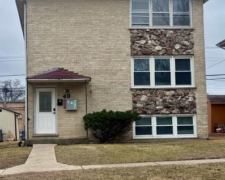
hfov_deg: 31.9
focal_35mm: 59
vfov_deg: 25.8
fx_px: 393
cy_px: 78
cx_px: 122
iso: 64
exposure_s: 1/3425
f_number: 1.78
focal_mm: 6.76
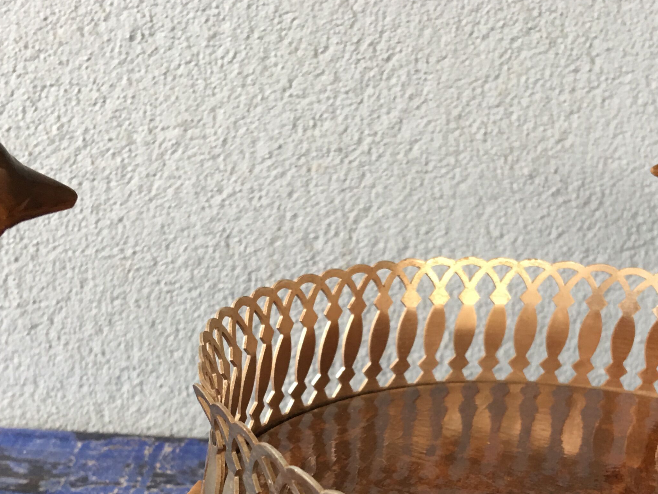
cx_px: 361
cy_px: 446
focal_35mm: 57
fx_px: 1084
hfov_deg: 33.8
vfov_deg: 24.9
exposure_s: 1/17
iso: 32
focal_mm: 4.15
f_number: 2.2
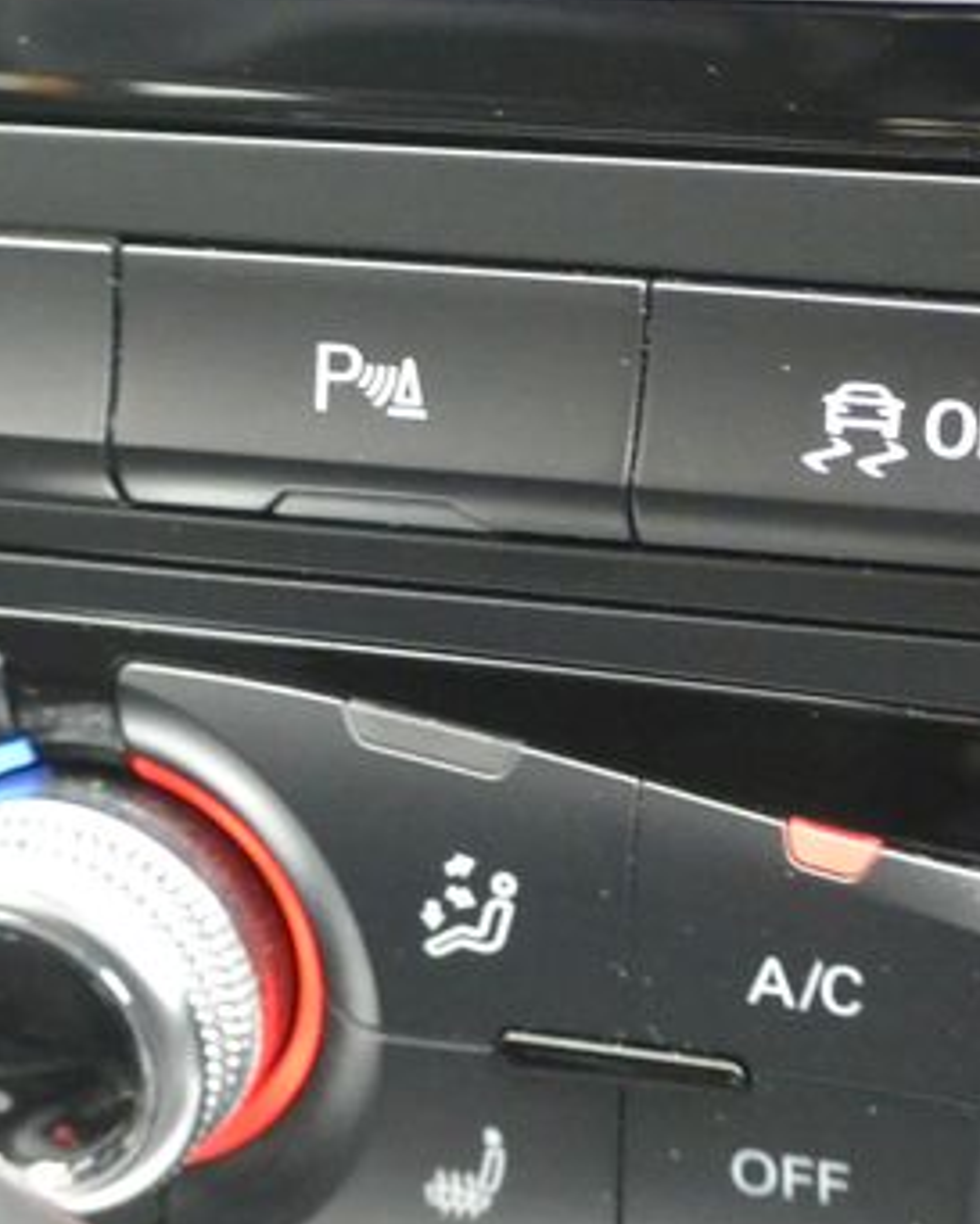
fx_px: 2754
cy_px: 422
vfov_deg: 24.9
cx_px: 790
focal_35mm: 76
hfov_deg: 20.0
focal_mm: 10
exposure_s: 1/30
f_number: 3.5
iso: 1600
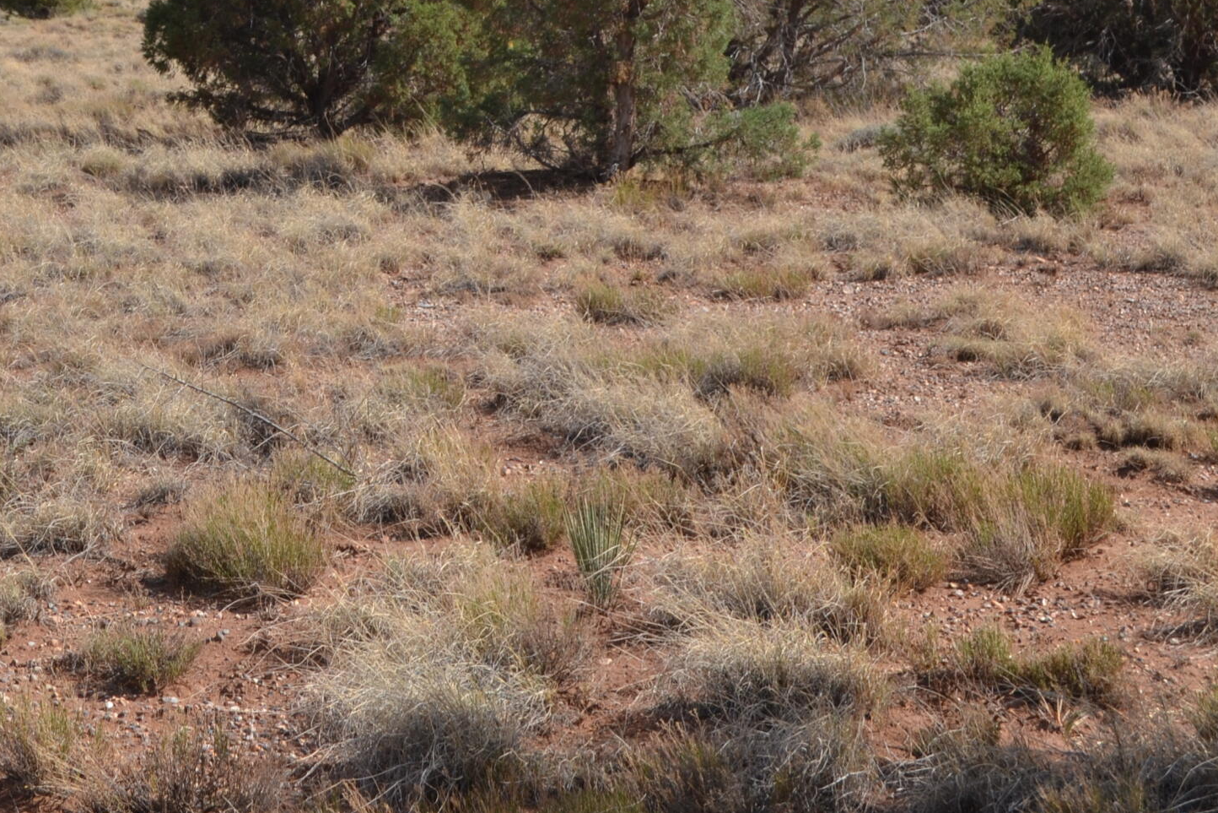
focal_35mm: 109
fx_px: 3689
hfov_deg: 18.6
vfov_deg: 12.5
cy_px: 136
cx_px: 236
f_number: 8
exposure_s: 1/250
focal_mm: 35
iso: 100
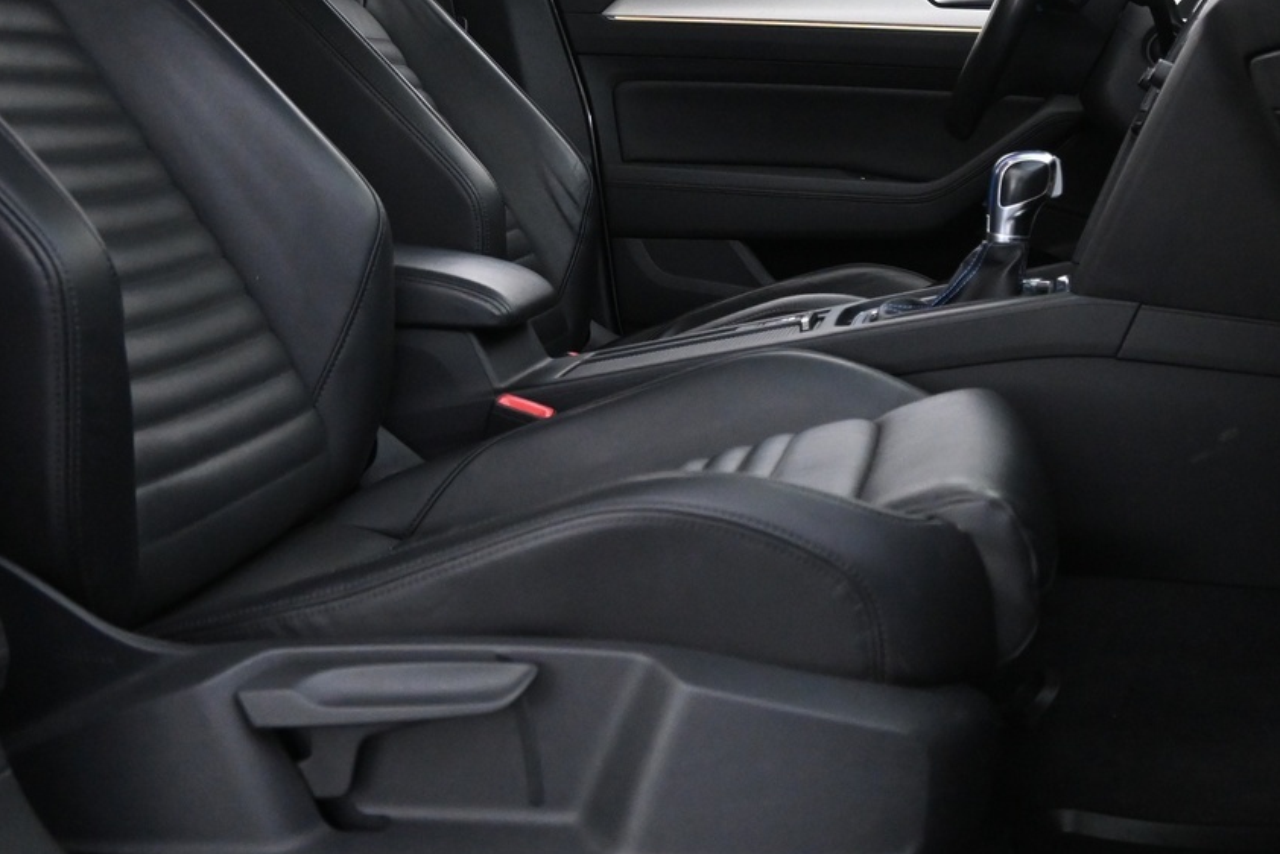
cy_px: 280
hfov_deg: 38.7
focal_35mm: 50
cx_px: 876
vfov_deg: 26.6
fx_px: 1795
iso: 2800
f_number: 3.5
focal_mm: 17.5
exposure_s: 1/30
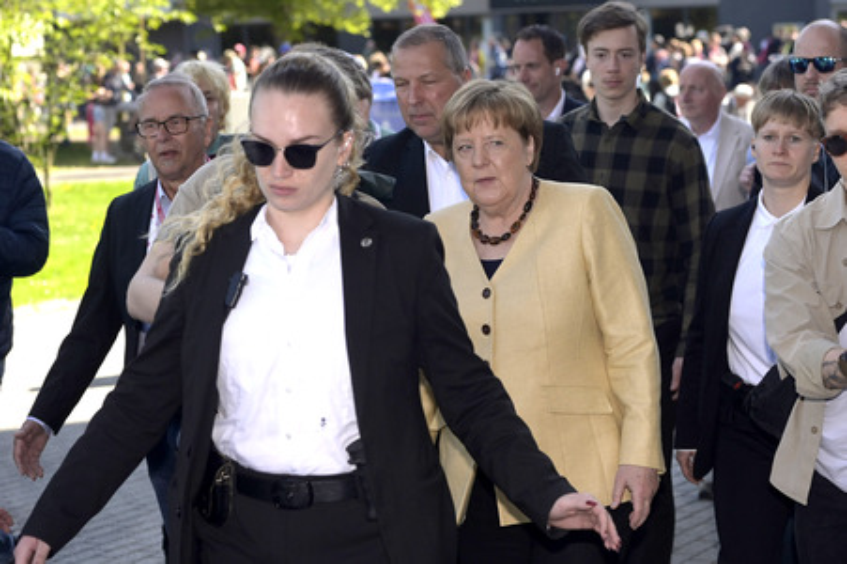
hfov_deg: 28.9
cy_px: 282
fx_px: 1646
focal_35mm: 70
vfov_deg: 19.4
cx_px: 424
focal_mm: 70
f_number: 4.5
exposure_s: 1/2500
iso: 800
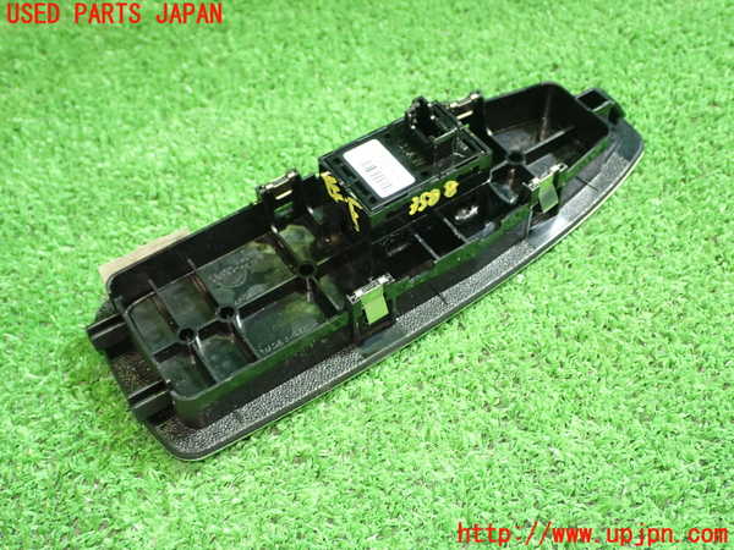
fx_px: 933
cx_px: 367
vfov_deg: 32.9
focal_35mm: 44
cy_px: 275
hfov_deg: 42.9
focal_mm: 7.84
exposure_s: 1/30
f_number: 2.9
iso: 800
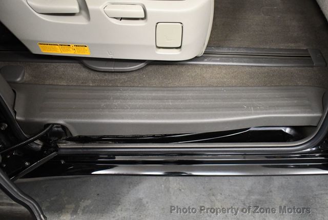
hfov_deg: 53.1
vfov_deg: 36.9
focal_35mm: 36
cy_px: 110
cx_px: 164
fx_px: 328
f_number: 3.5
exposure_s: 1/125
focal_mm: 18
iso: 3200
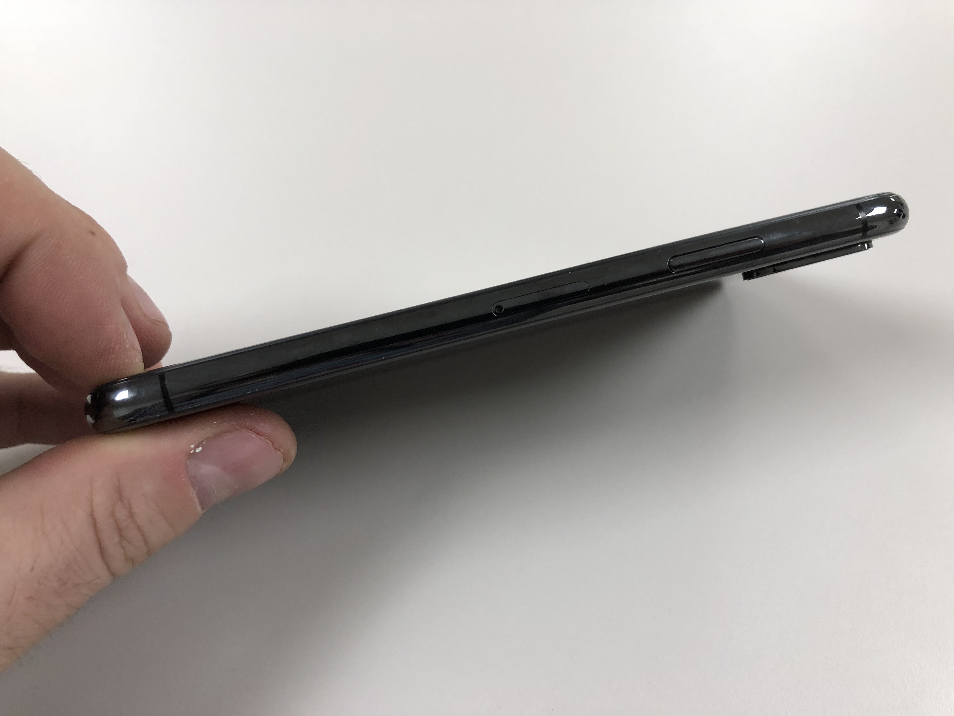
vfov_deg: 49.7
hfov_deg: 63.4
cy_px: 358
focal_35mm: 28
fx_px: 772
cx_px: 477
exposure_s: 1/33
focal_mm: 4
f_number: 1.8
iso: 32
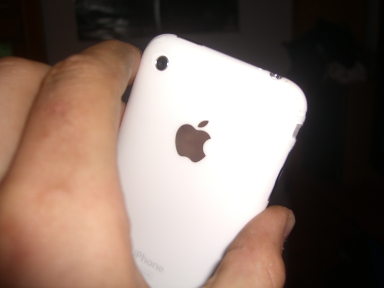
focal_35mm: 38
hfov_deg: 49.0
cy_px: 144
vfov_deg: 37.7
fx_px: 422
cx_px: 192
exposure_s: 1/60
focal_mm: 7.9
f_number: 2.8
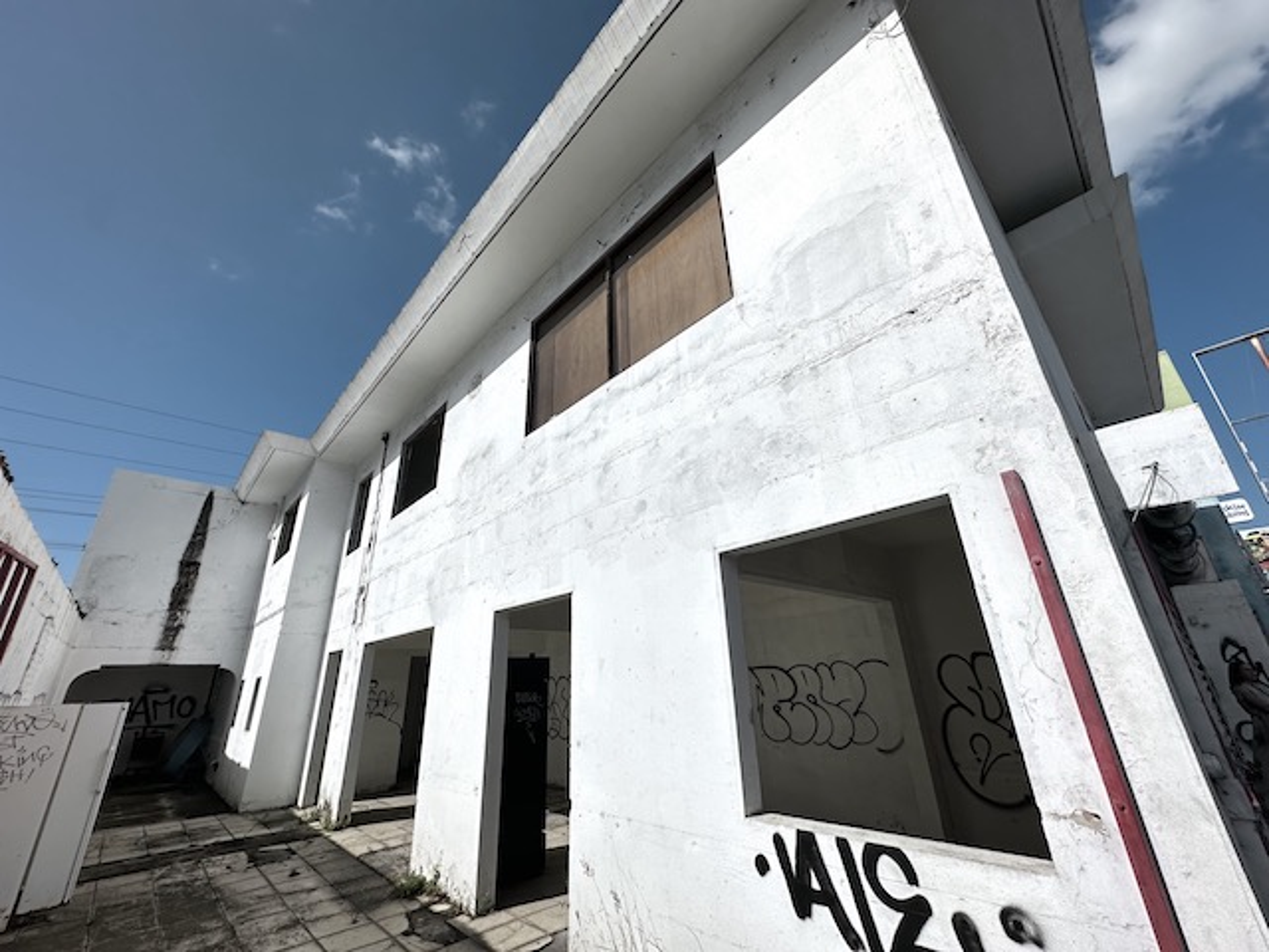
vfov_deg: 85.7
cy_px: 476
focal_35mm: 14
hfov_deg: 102.1
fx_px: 513
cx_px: 634
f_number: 2.2
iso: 40
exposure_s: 1/6897
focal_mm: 2.22
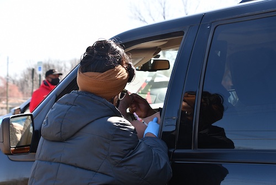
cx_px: 138
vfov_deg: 17.5
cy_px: 92
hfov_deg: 26.0
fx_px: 598
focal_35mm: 78
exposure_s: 1/250
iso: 200
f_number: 7.1
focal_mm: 52
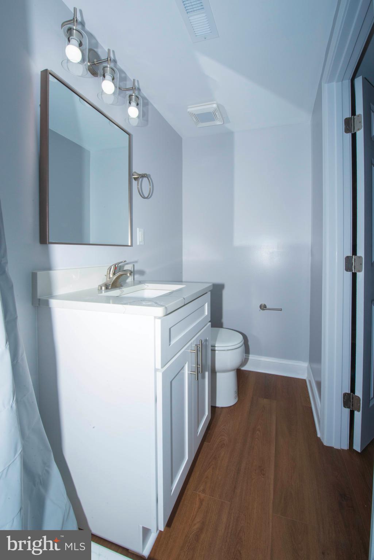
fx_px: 218
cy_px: 280
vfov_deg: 104.2
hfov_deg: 81.2
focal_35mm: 14
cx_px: 187
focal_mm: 14
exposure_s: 1/250
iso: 640
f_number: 22
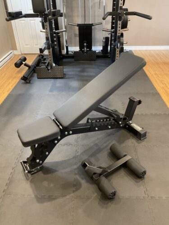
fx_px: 189
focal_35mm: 29
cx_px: 84
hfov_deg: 48.2
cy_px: 112
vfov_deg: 61.7
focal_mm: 3
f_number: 1.8
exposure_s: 1/30
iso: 400
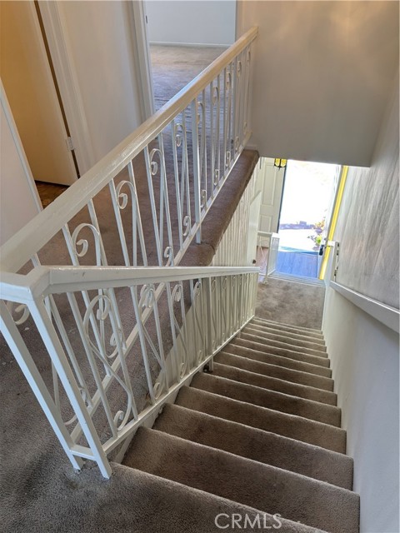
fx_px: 401
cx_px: 200
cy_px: 266
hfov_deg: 53.1
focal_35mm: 26
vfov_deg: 67.3
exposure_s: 1/120
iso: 80
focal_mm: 5.96
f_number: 1.6
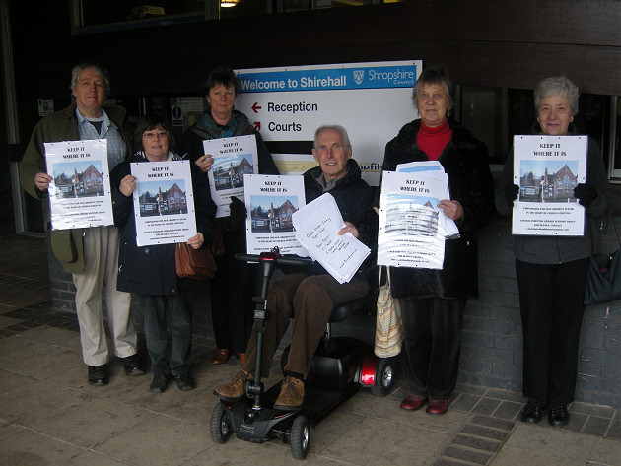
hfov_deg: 52.6
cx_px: 310
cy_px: 233
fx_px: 628
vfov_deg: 40.7
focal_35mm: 35
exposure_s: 1/61
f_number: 2.7
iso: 107
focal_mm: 7.5
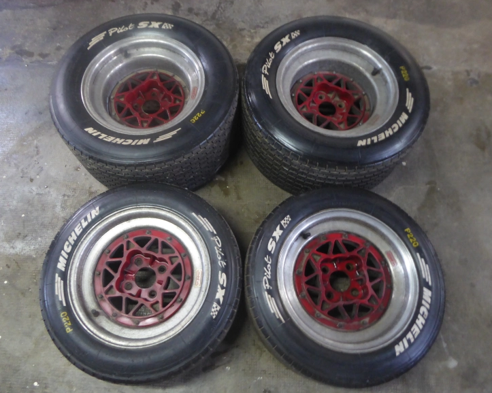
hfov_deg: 64.0
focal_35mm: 27
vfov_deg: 53.2
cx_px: 228
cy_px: 196
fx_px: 393
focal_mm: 4.3
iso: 400
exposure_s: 1/5
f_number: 3.3
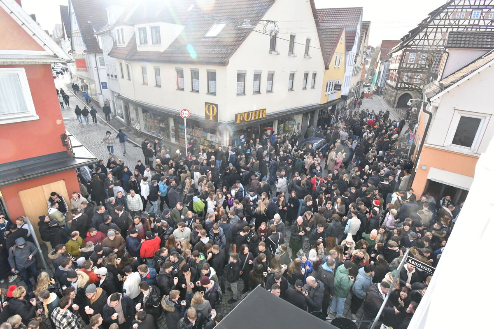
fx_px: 247
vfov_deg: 67.4
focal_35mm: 18
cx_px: 247
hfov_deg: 90.0
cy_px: 164
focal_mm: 12
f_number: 10
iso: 1250
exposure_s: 1/400
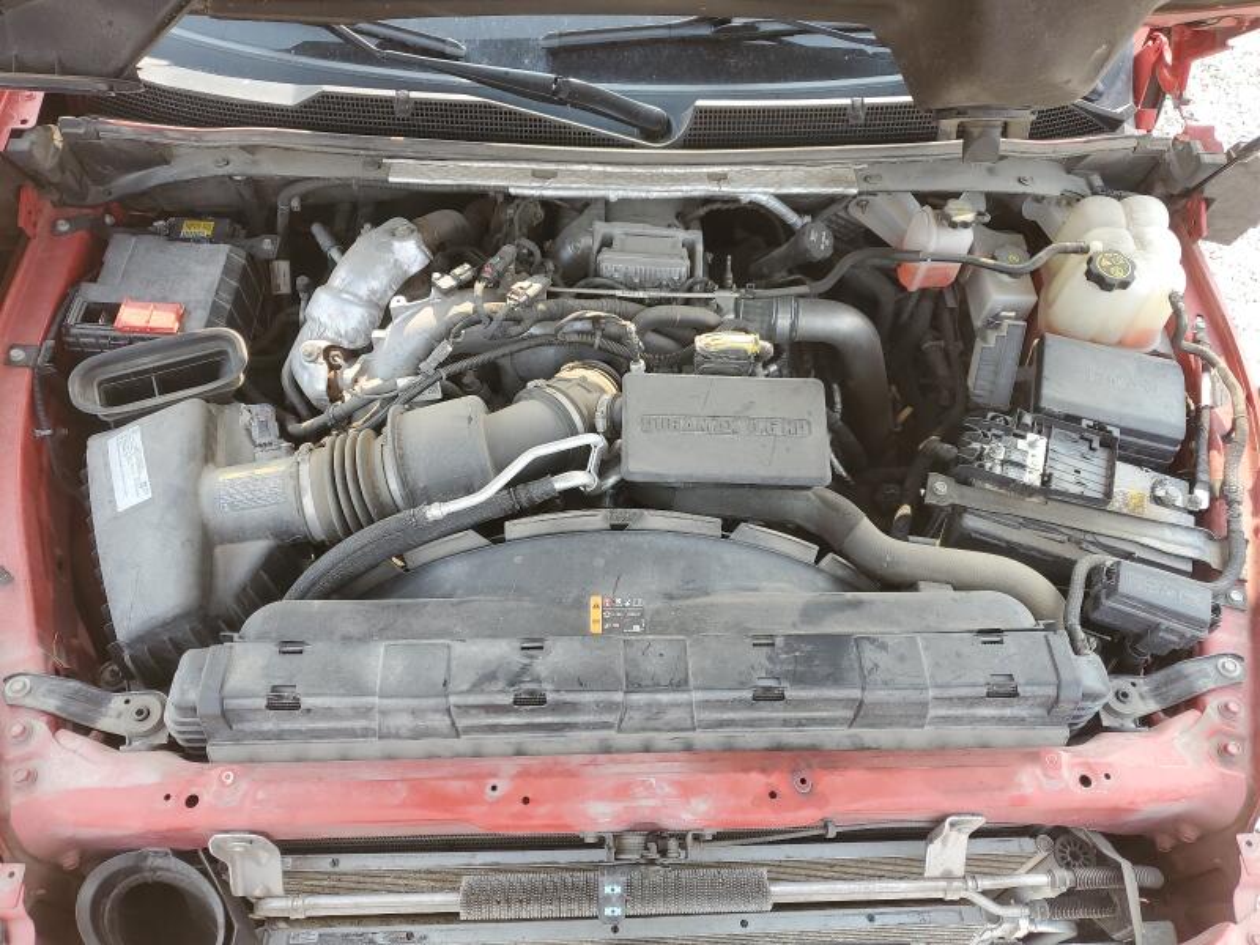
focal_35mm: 26
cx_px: 630
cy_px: 472
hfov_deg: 67.3
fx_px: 946
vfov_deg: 53.1
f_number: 1.5
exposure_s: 1/303
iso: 50
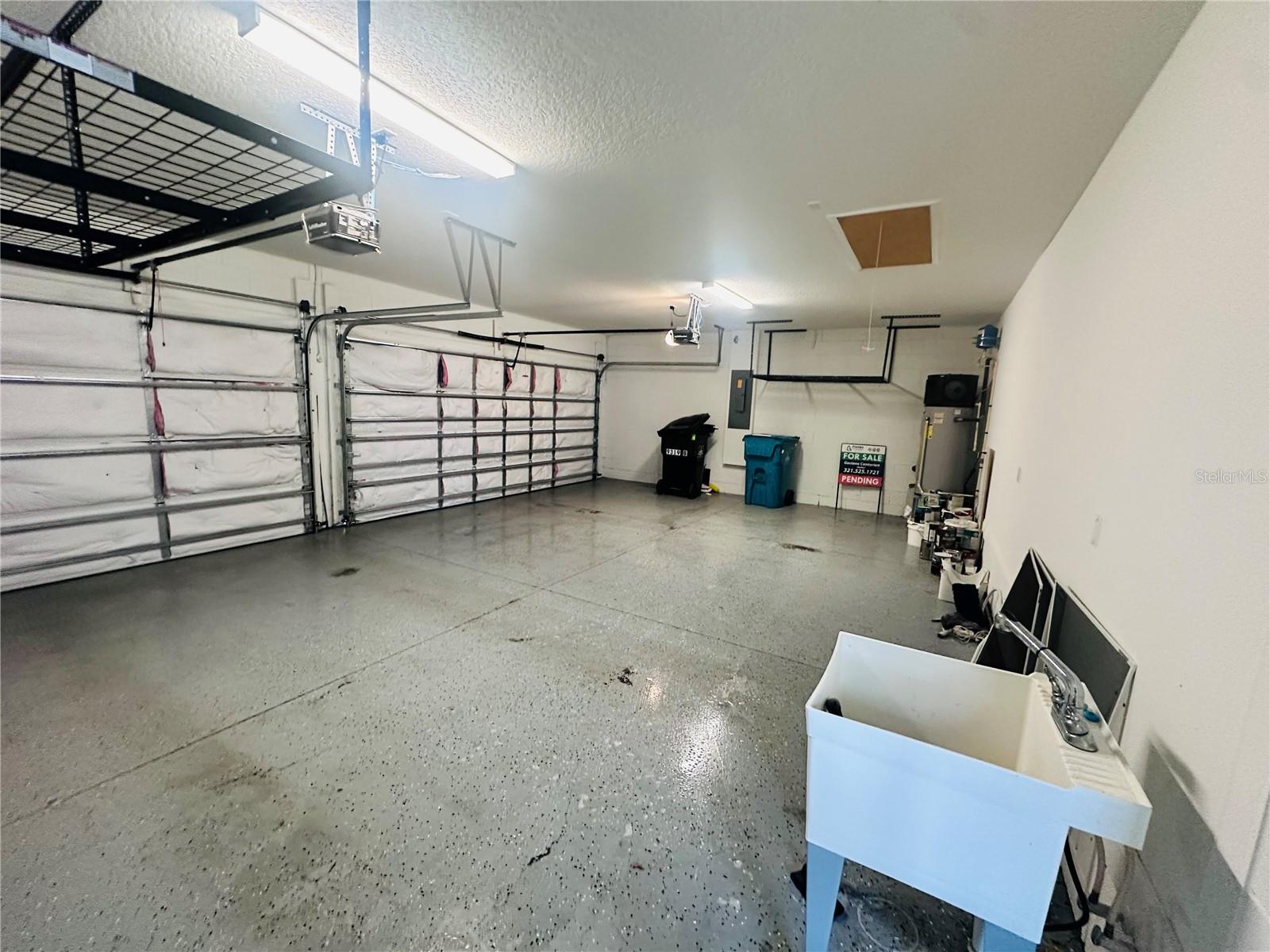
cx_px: 635
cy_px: 476
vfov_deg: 85.7
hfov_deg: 102.1
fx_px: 514
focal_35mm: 14
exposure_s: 1/60
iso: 500
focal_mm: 2.22
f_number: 2.2
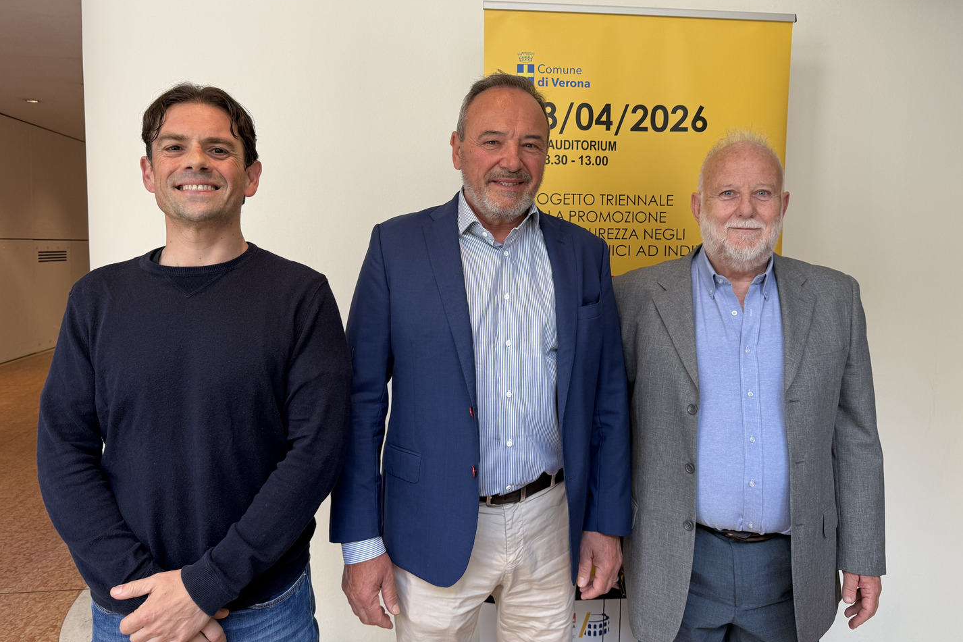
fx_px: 669
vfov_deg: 51.2
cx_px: 482
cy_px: 287
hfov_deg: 71.5
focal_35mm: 25
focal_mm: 6.76
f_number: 1.78
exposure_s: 1/100
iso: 80
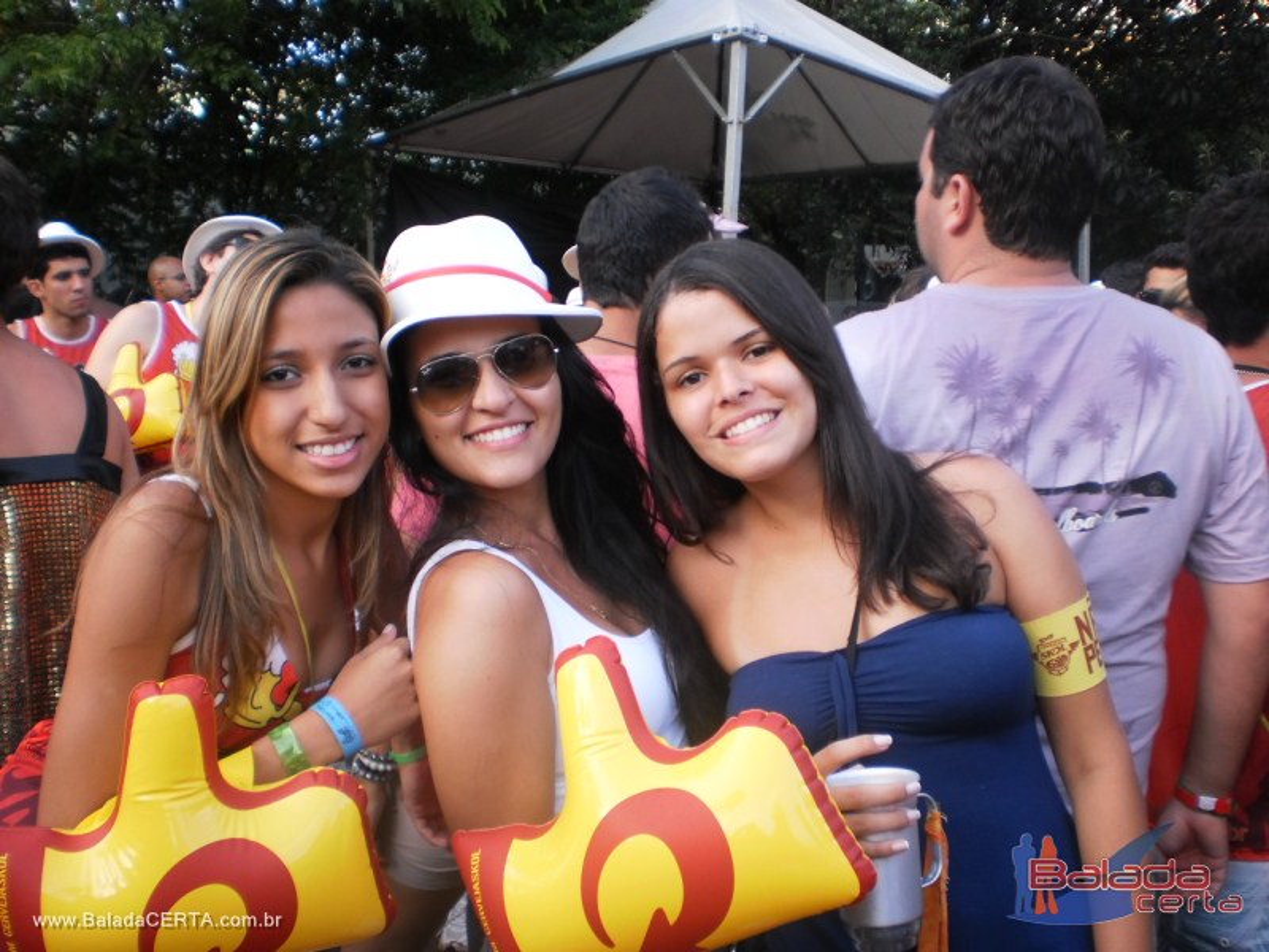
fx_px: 1320
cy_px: 476
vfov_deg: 39.7
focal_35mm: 36
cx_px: 634
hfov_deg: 51.4
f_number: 3.1
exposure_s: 1/40
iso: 100
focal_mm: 6.3
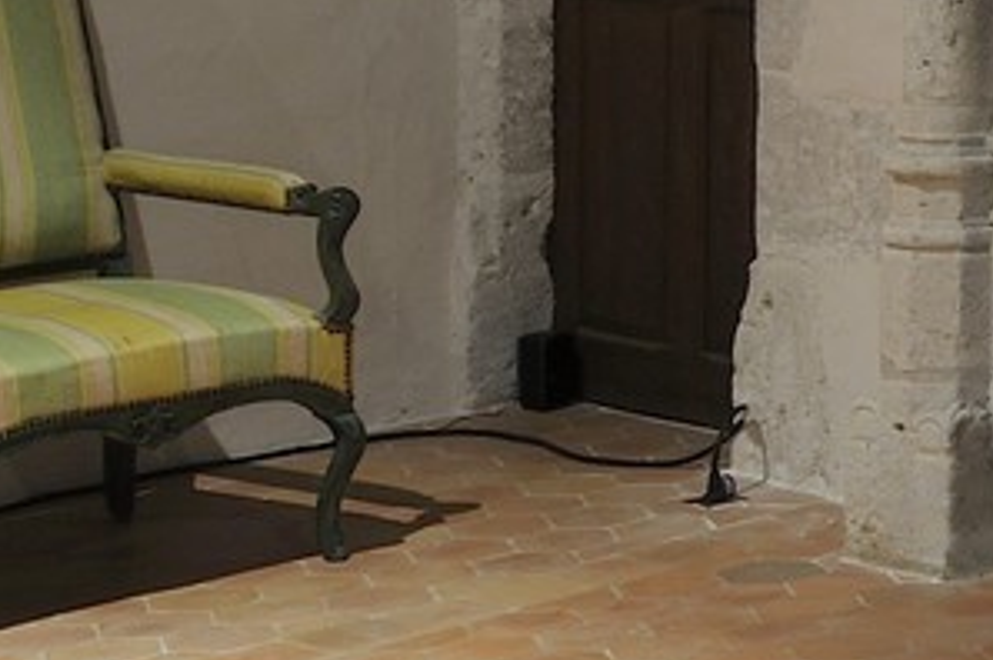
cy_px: -663
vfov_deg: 9.8
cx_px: 2183
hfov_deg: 13.0
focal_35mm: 129
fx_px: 3554
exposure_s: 5
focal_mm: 24
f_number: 13
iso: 200
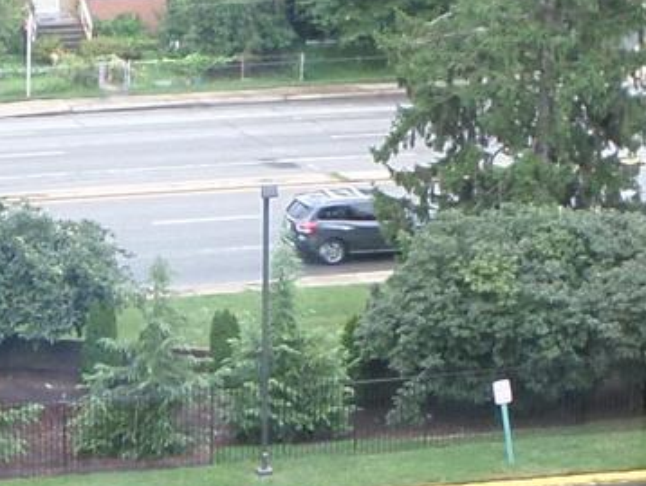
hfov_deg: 13.8
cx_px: 186
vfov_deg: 10.1
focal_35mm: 143
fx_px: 2670
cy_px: 714
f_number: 2.5
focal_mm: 4.5
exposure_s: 1/180
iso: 80
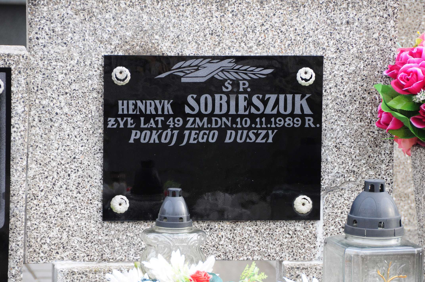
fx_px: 3007
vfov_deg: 5.4
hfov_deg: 8.1
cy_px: 141
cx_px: 212
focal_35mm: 255
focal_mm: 170
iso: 500
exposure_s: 1/160
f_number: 7.1
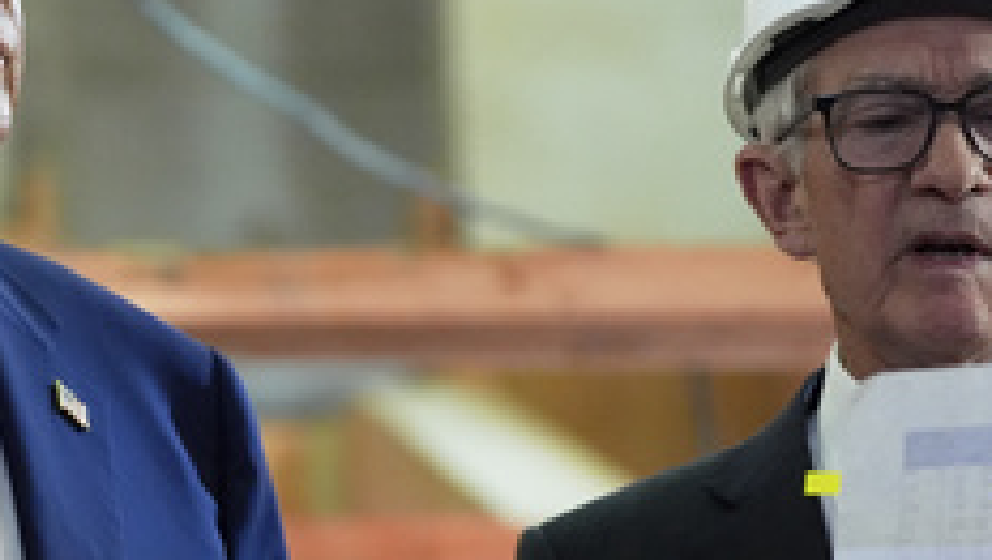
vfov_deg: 7.1
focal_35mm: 171
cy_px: 276
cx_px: 338
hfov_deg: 12.6
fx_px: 4502
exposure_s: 1/500
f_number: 2.8
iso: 4000
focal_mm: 74
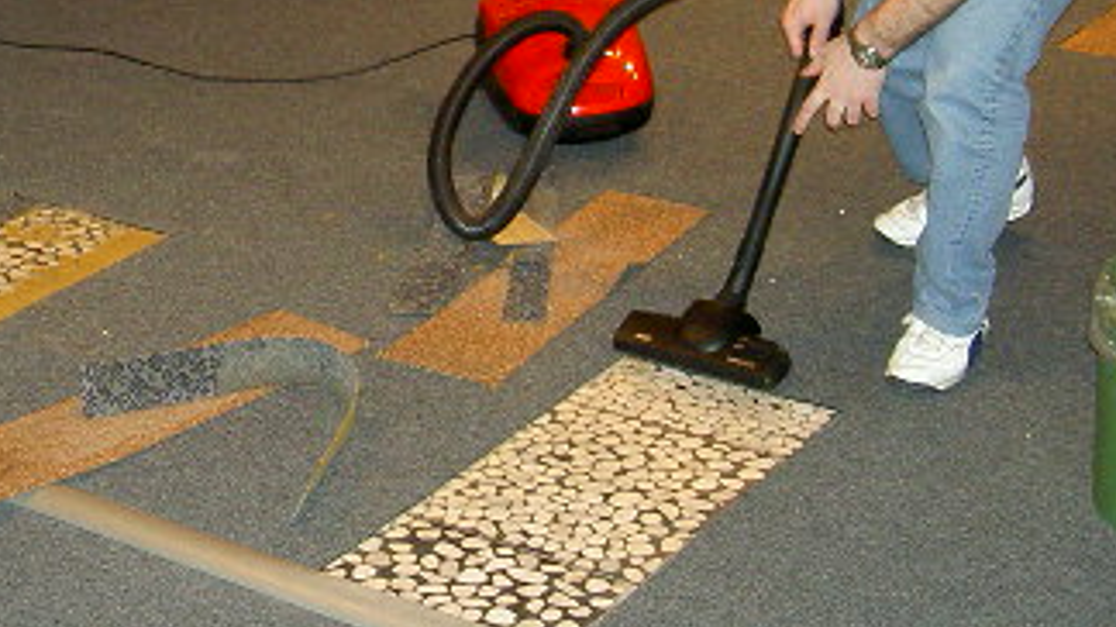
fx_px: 2485
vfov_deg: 14.3
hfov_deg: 24.8
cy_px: 162
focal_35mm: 84
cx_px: 196
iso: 100
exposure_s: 1/59.5
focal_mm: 8
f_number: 2.8
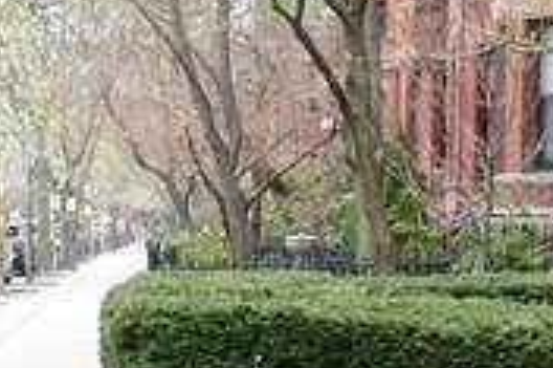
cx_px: 273
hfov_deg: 11.8
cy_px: 524
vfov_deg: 7.7
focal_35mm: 175
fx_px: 2686
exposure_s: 1/200
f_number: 3.2
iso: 125
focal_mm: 11
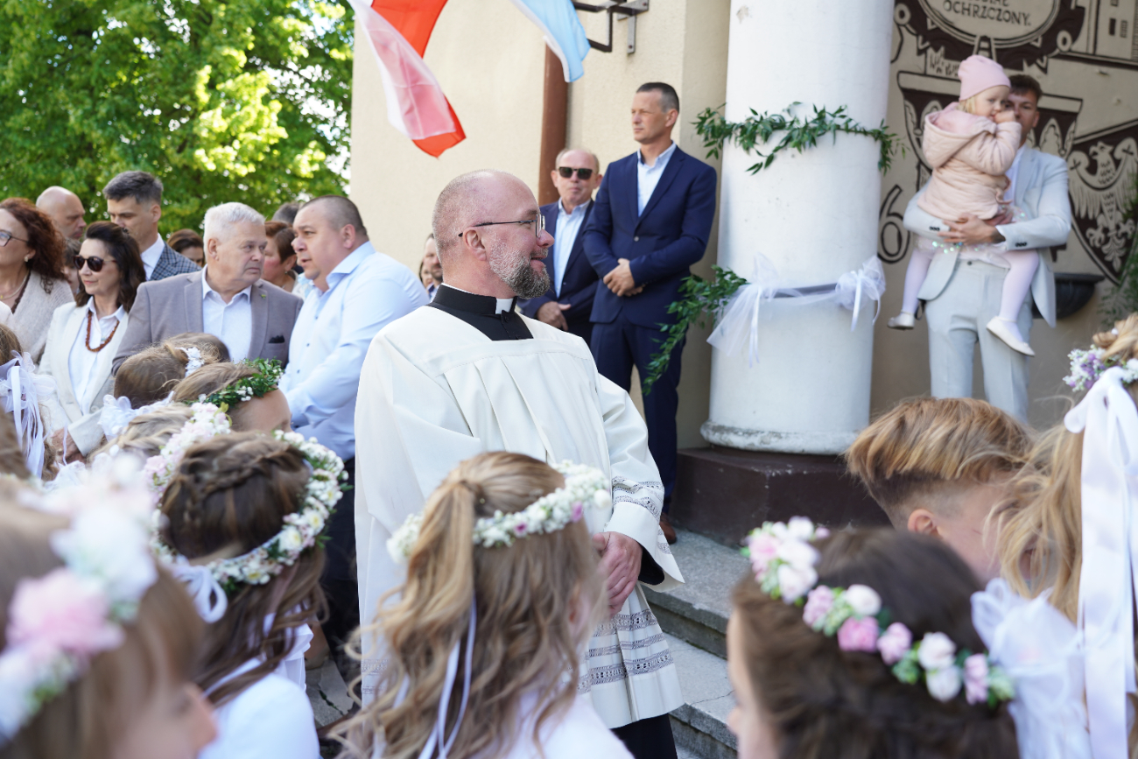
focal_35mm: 39
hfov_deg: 49.5
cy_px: 380
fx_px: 1233
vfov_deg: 34.2
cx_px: 569
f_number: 4.5
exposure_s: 1/100
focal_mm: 39
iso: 160
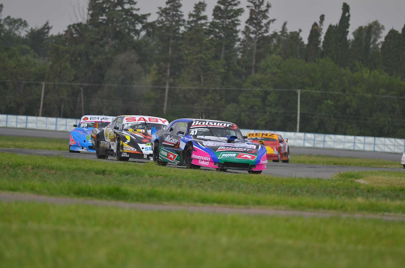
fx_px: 5051
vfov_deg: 3.0
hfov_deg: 4.6
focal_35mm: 450
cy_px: 134
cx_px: 202
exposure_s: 1/640
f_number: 4
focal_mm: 300
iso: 200
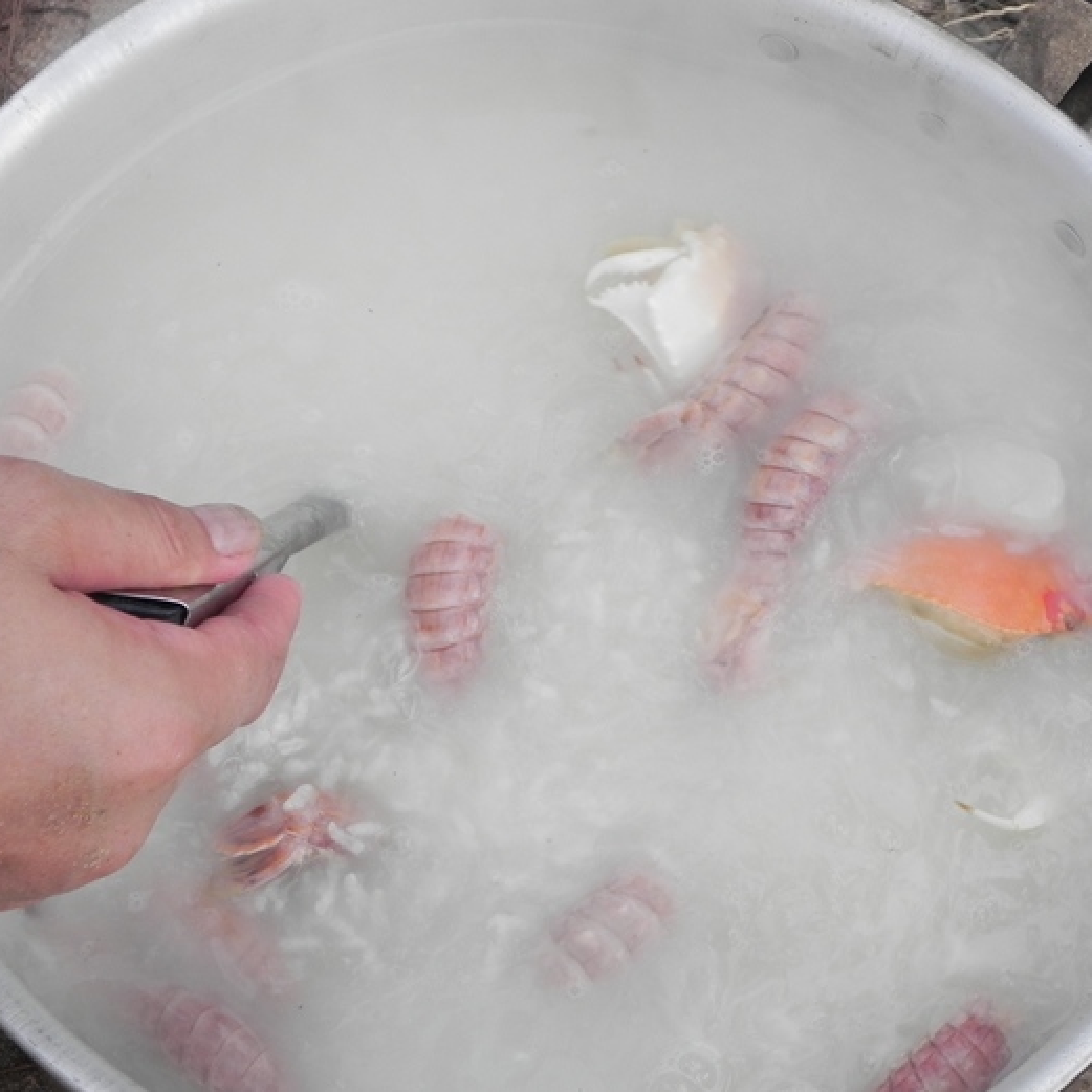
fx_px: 3176
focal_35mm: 89
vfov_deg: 19.5
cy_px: 546
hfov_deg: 19.5
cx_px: 572
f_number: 4.5
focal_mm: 13.4
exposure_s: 1/187
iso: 160
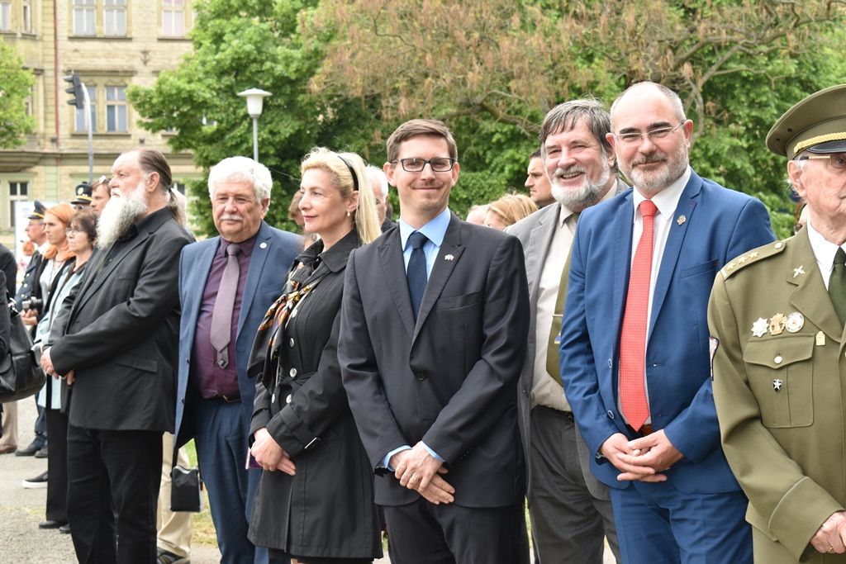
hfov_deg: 26.0
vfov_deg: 17.5
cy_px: 282
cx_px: 423
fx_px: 1833
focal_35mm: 78
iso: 280
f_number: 8
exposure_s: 1/80
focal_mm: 52
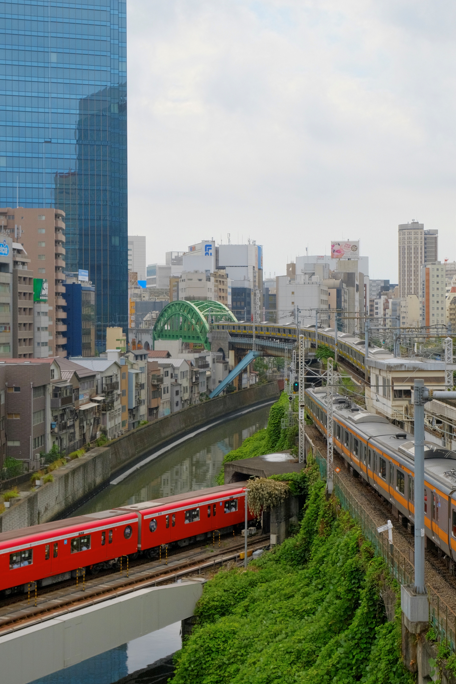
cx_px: 260
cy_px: 320
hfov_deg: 24.6
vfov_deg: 36.2
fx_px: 1045
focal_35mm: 55
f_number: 6.3
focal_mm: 25.1
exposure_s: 1/1250
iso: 800
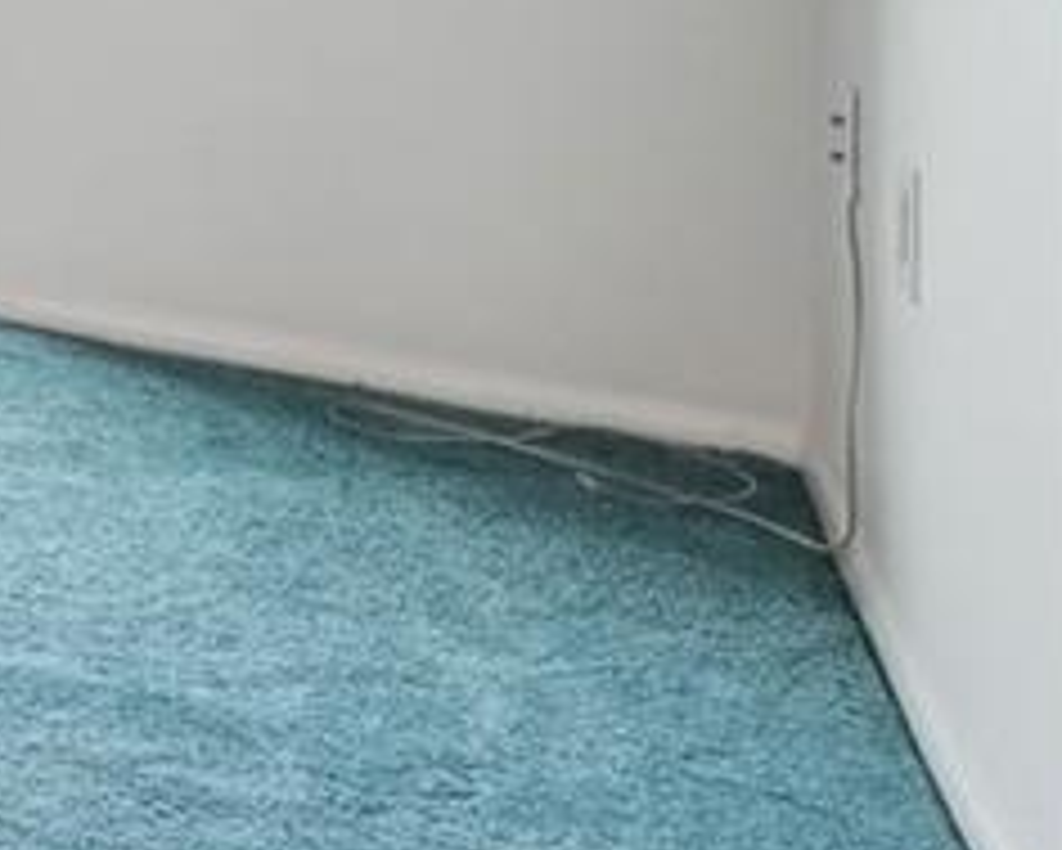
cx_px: -2268
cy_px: -659
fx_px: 2799
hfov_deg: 10.9
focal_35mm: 89
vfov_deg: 15.1
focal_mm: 14
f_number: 8
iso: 400
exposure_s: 1/30
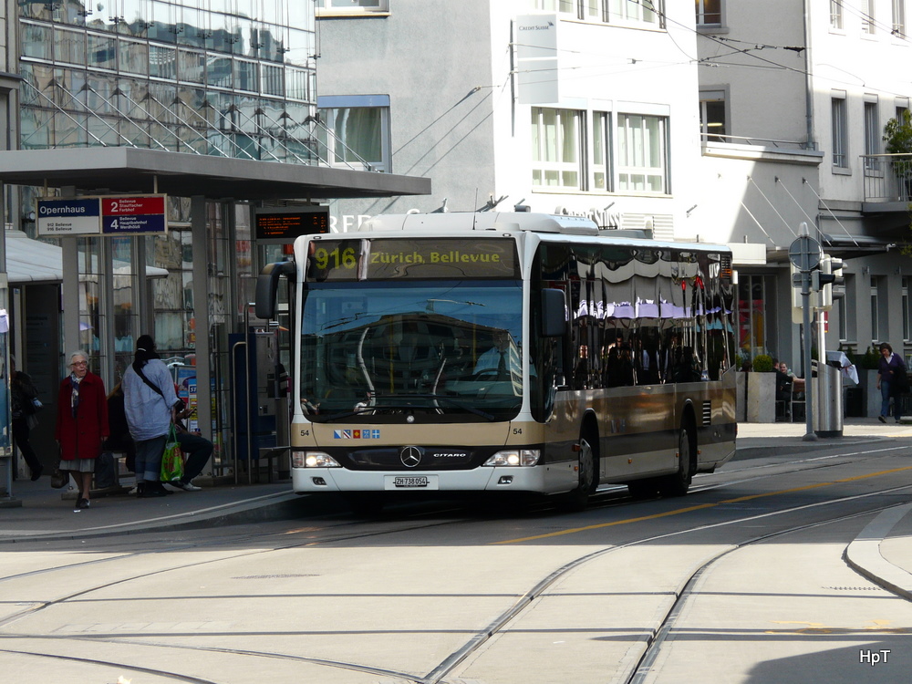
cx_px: 456
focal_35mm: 239
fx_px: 6297
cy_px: 342
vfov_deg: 6.2
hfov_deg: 8.3
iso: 100
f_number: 4.5
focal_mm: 39.3
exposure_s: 1/250
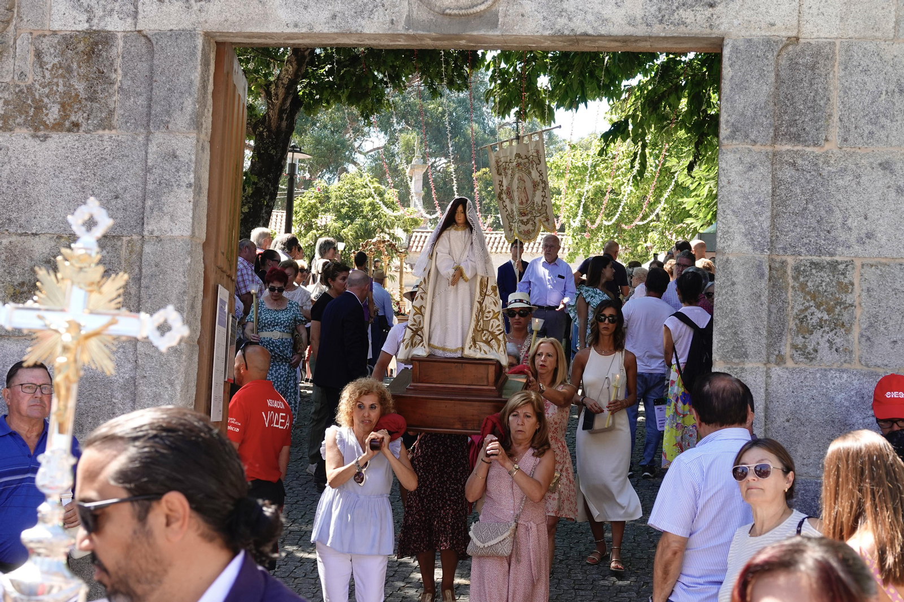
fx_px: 1582
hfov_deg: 31.9
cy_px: 301
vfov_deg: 21.6
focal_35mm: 63
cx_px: 452
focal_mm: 23.09
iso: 100
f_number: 4.5
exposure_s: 1/100
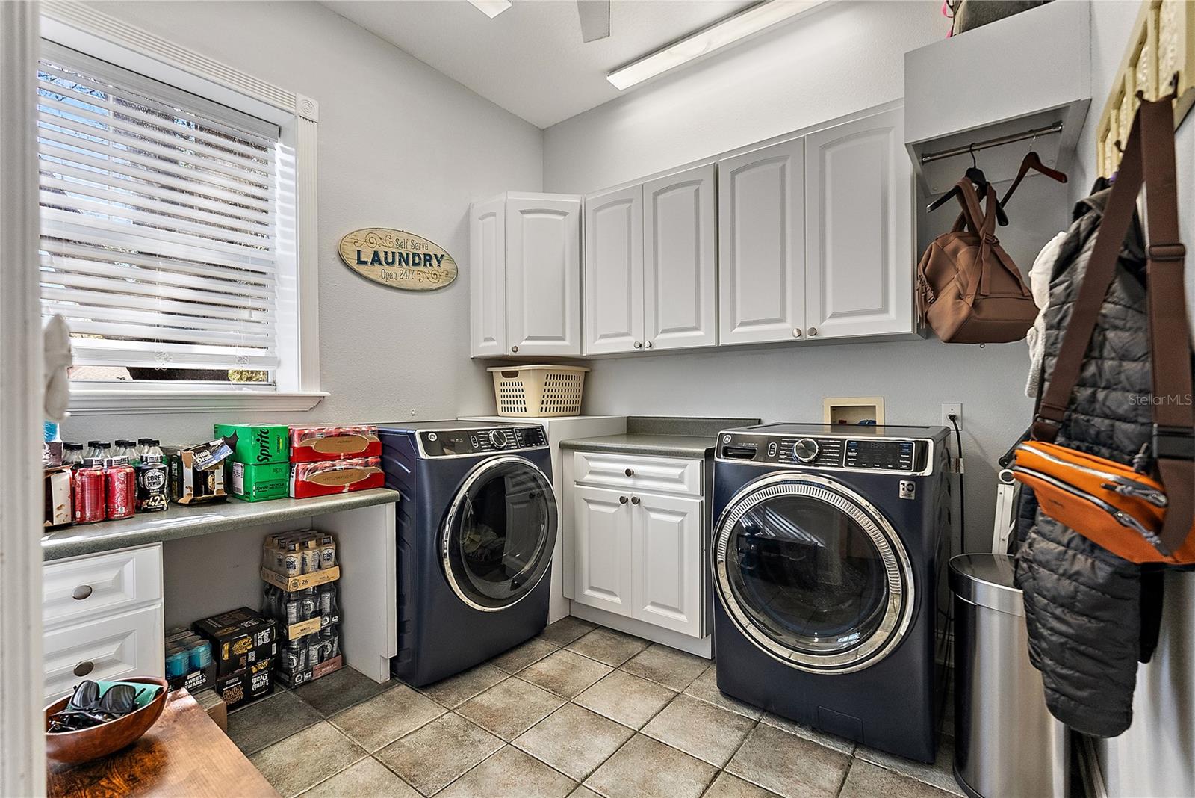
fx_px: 548
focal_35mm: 16
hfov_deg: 95.0
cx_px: 598
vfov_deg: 72.1
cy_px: 399
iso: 1600
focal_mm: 16.5
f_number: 5
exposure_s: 1/50
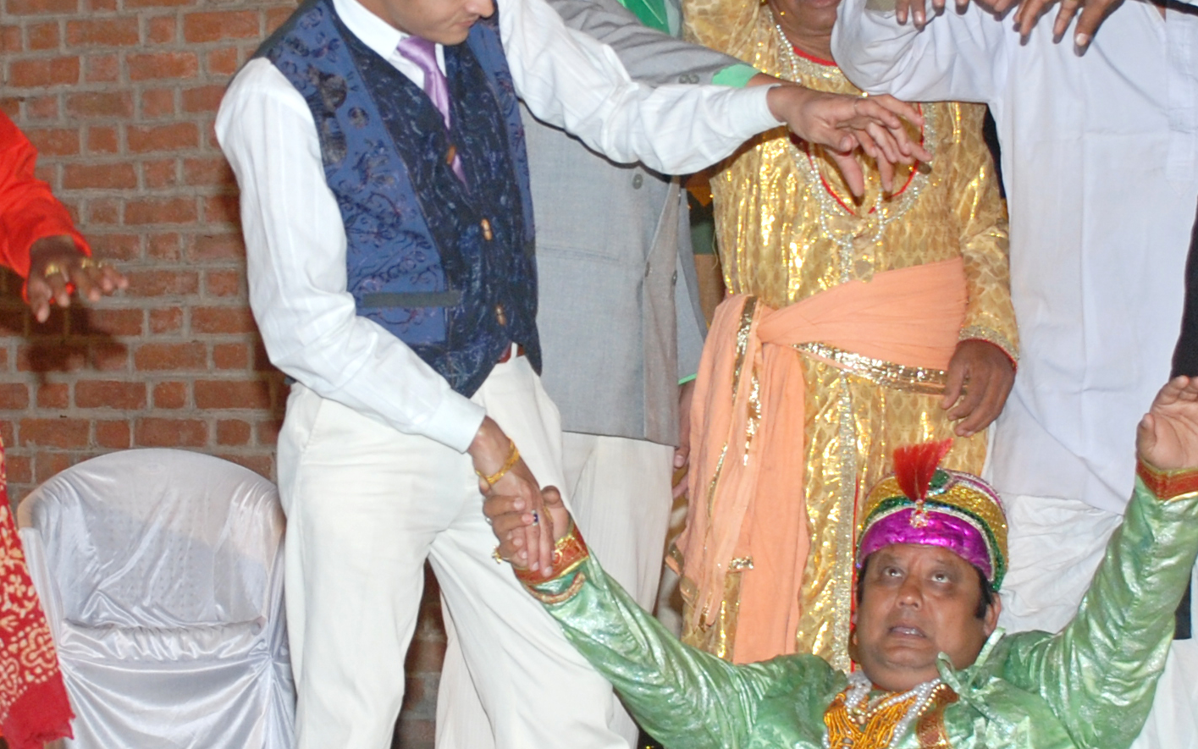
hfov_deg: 15.6
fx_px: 4376
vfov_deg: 9.8
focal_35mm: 134
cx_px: 487
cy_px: 335
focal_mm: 32
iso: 250
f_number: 4.2
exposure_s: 1/80
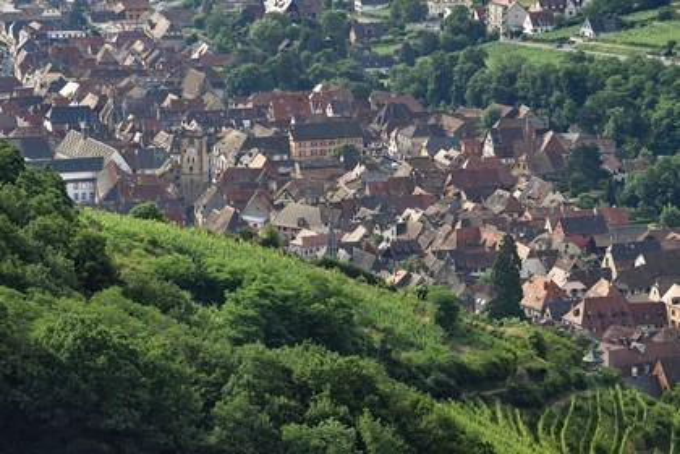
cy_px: 227
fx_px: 3777
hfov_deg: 10.3
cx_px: 340
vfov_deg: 6.9
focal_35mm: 200
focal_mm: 200
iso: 200
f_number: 9
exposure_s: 1/250
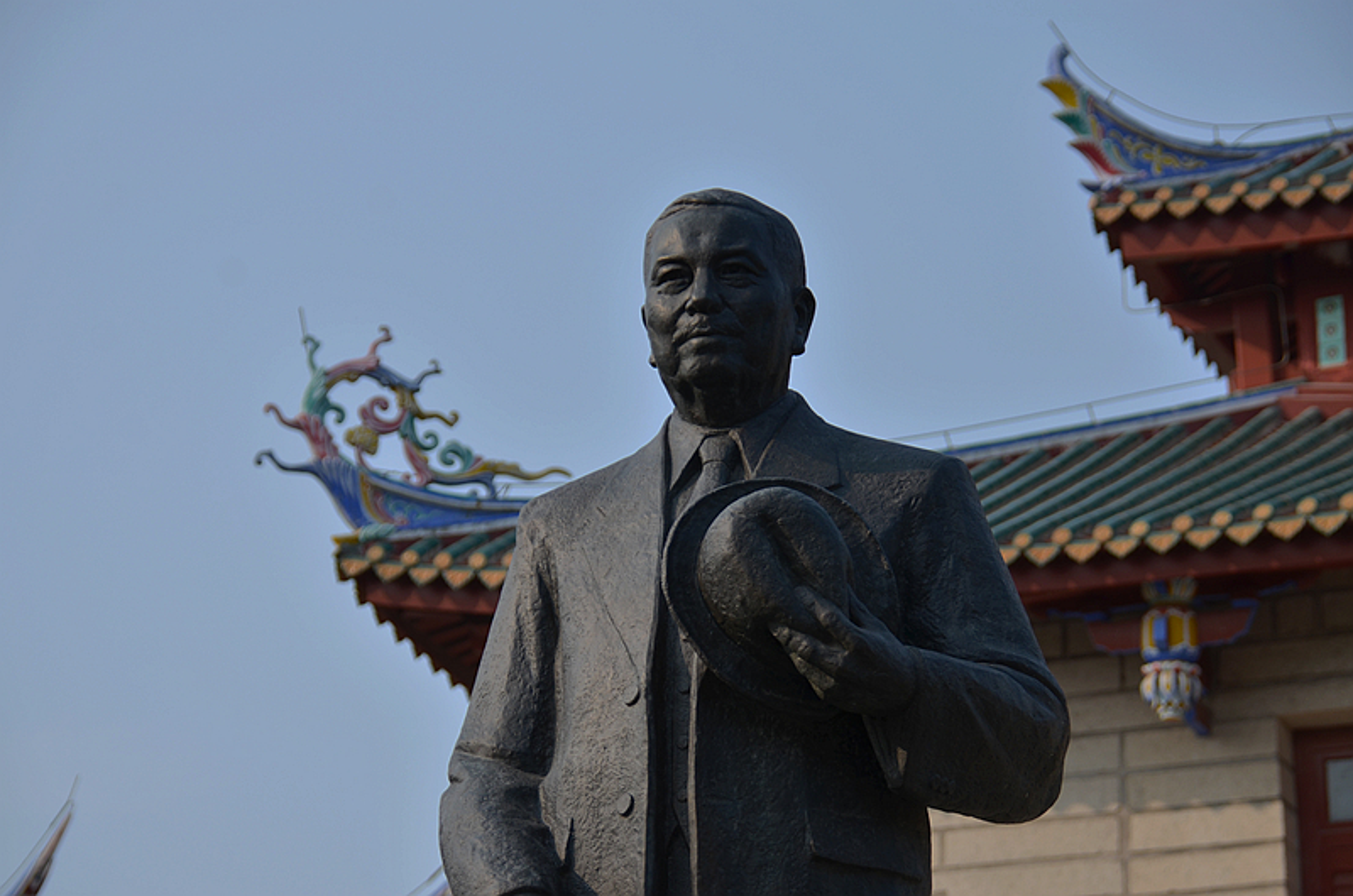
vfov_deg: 9.6
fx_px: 5345
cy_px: 448
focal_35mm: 142
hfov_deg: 14.4
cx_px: 676
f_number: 5.6
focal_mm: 95
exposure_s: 1/800
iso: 125
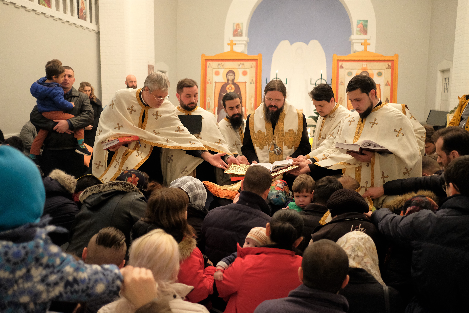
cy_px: 156
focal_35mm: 35
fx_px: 456
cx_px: 234
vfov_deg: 37.9
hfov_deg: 54.4
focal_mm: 23
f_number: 2
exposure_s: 1/60
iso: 2500
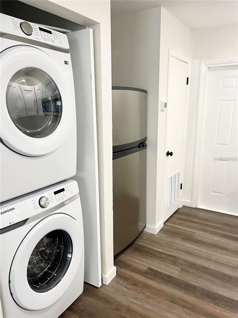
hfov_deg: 53.1
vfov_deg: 67.3
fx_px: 238
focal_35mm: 26
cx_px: 119
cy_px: 159
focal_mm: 5.1
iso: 160
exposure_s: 1/60
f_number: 1.6
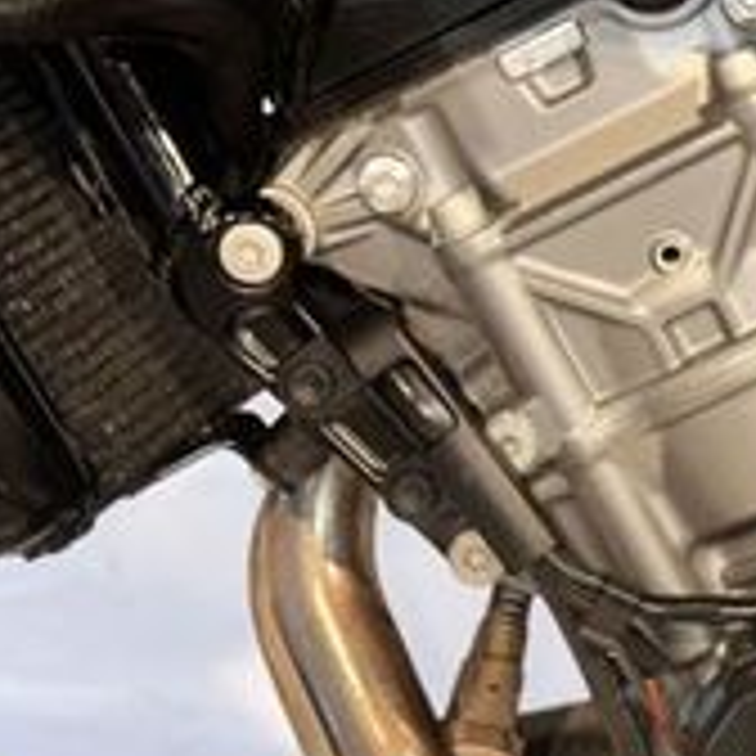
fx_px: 4003
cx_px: 1035
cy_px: 608
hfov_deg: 10.5
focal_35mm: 162
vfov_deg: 10.8
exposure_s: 1/17
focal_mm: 6.86
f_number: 1.78
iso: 64
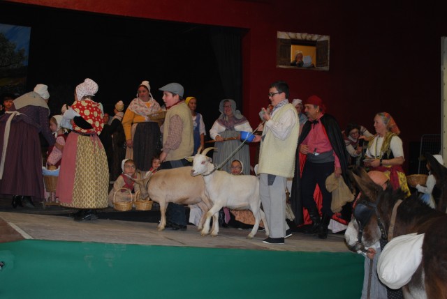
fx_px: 541
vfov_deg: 31.0
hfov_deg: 44.9
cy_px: 150
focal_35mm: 44
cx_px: 224
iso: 280
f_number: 4.8
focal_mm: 29
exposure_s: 1/60
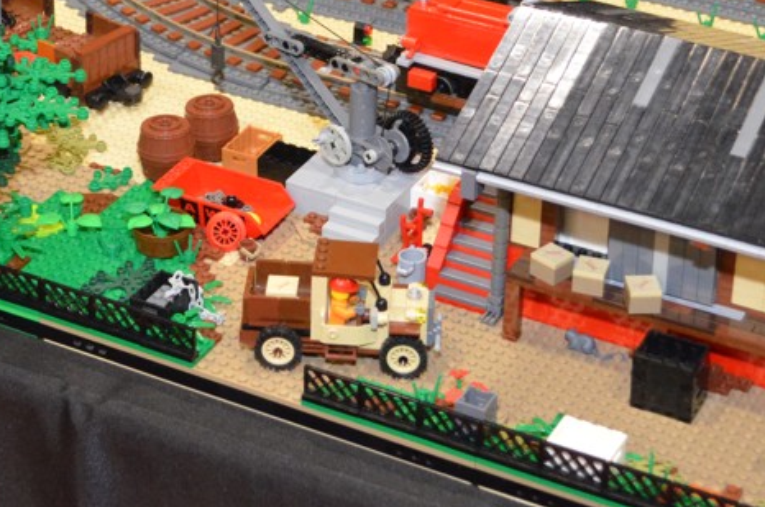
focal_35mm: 103
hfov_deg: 19.6
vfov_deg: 13.1
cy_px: 53
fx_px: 2185
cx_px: 143
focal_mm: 32
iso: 3200
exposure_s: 1/60
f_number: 4.8
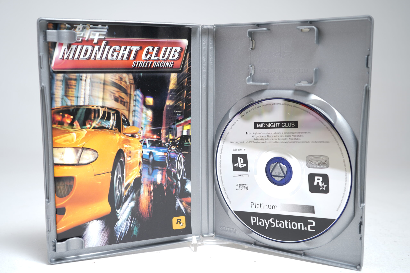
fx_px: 433
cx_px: 205
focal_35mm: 38
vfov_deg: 35.1
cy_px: 136
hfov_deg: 50.7
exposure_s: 1/2.5
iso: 64
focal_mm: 38
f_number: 5.6
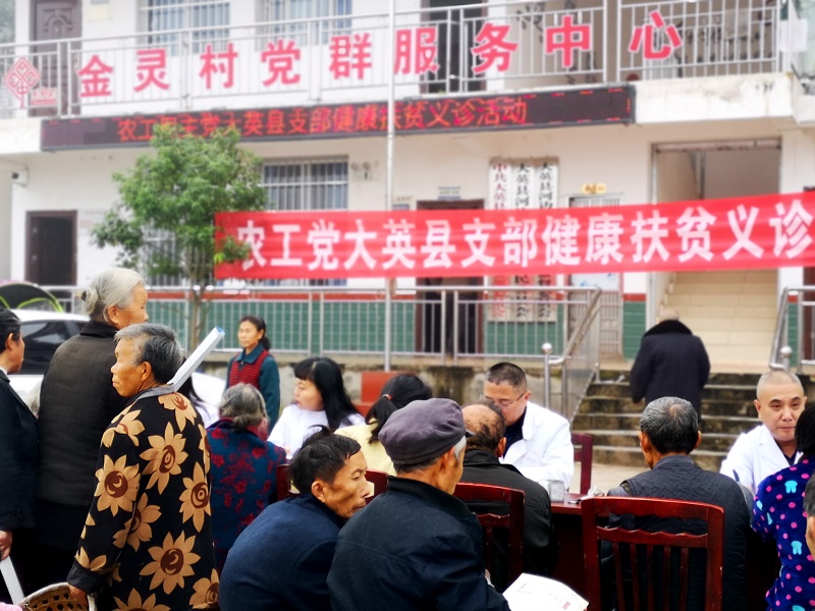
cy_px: 306
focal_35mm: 54
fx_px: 1271
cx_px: 408
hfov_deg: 35.5
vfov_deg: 27.0
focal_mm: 3.95
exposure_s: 1/382
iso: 50
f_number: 4
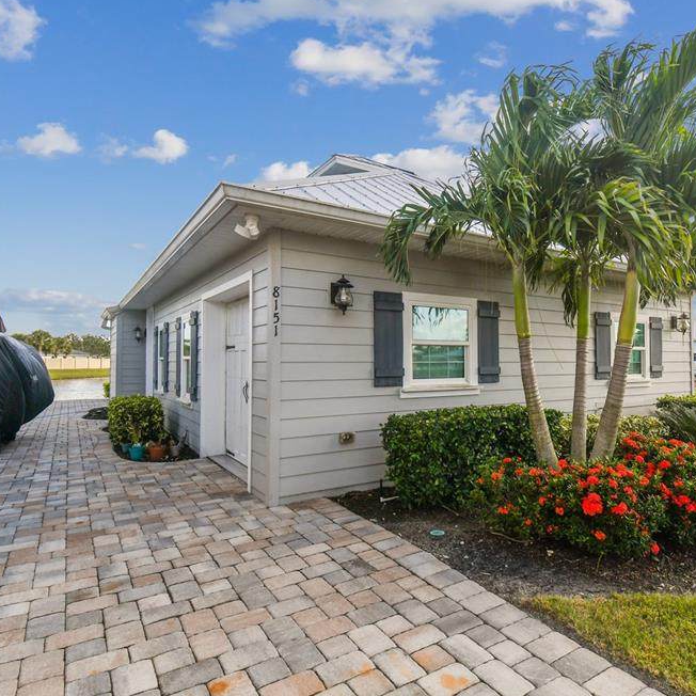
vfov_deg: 74.8
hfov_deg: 74.0
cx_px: 418
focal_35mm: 20
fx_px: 455
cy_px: 334
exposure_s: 1/125
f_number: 7.1
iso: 100
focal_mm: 10
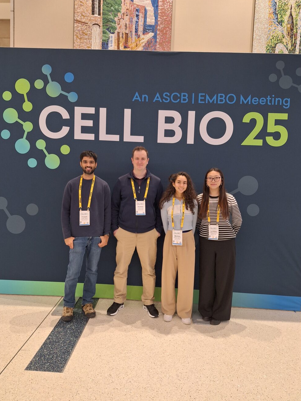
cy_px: 200
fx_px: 278
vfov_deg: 71.6
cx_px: 149
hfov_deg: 56.8
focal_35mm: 24
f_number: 1.8
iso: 200
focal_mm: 5.54
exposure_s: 1/40
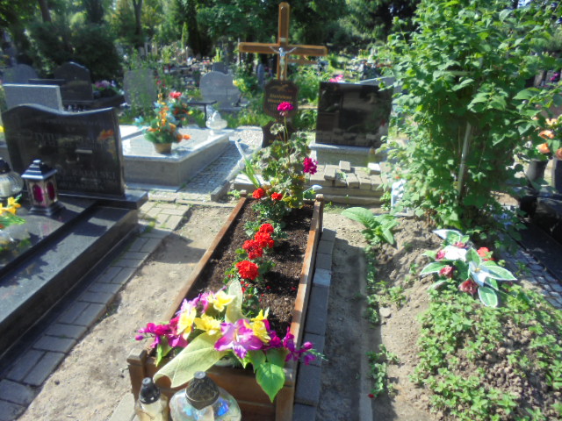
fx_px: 422
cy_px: 210
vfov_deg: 53.1
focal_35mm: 26
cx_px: 281
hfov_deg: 67.3
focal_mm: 4.6
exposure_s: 1/200
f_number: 3.5
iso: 100
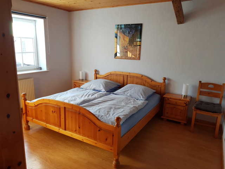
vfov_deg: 53.1
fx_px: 169
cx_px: 112
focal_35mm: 26
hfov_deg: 67.3
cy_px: 84
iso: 100
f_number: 1.7
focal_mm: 4.2
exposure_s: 1/100
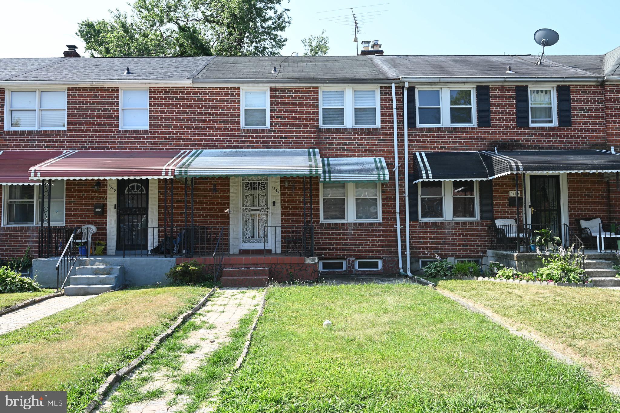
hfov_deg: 62.0
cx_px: 310
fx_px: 516
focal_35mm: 30
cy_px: 206
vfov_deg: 43.5
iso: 100
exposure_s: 1/125
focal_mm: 30
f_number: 7.1
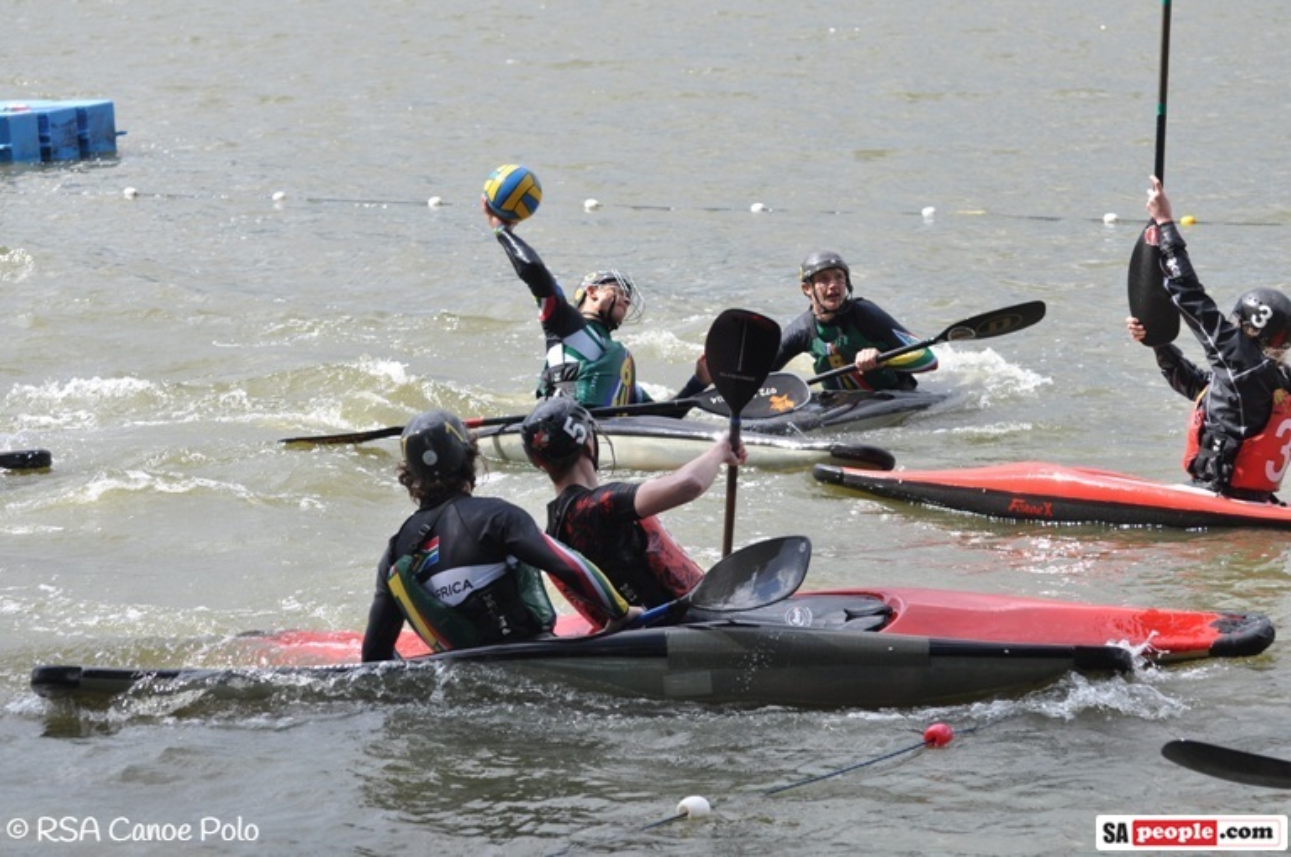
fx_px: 4835
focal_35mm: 135
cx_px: 646
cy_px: 428
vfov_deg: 10.1
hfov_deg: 15.2
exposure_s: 1/1250
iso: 400
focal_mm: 90
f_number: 5.6
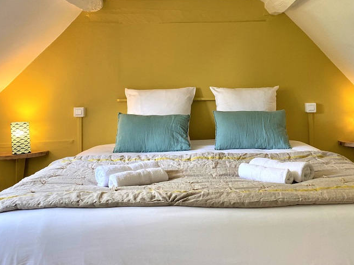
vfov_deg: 39.3
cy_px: 94
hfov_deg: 51.2
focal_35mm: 36
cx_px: 199
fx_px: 368
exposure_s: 1/100
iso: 100
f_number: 1.8
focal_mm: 4.25
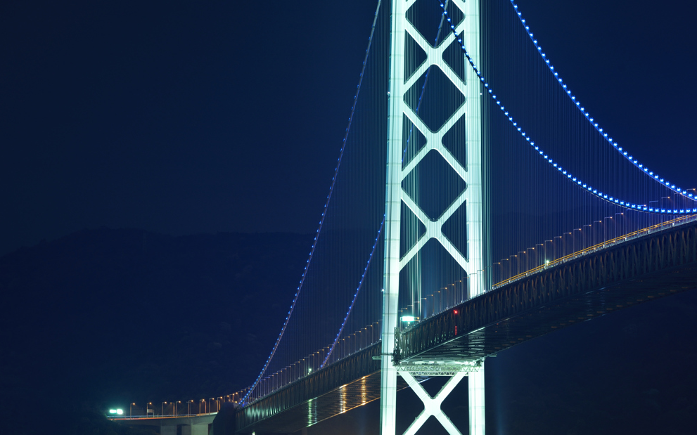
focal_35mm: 316
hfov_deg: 6.6
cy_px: 239
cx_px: 340
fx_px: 6002
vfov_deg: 4.2
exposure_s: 30
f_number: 6.3
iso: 200
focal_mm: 300
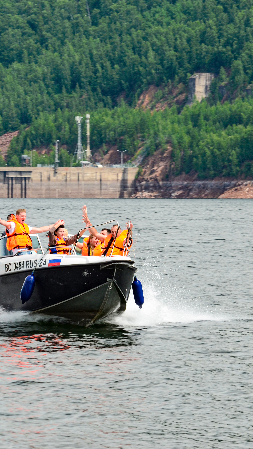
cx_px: 74
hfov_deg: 4.2
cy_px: 224
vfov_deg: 7.4
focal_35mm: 290
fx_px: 3458
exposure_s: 1/125
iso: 200
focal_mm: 122
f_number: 11
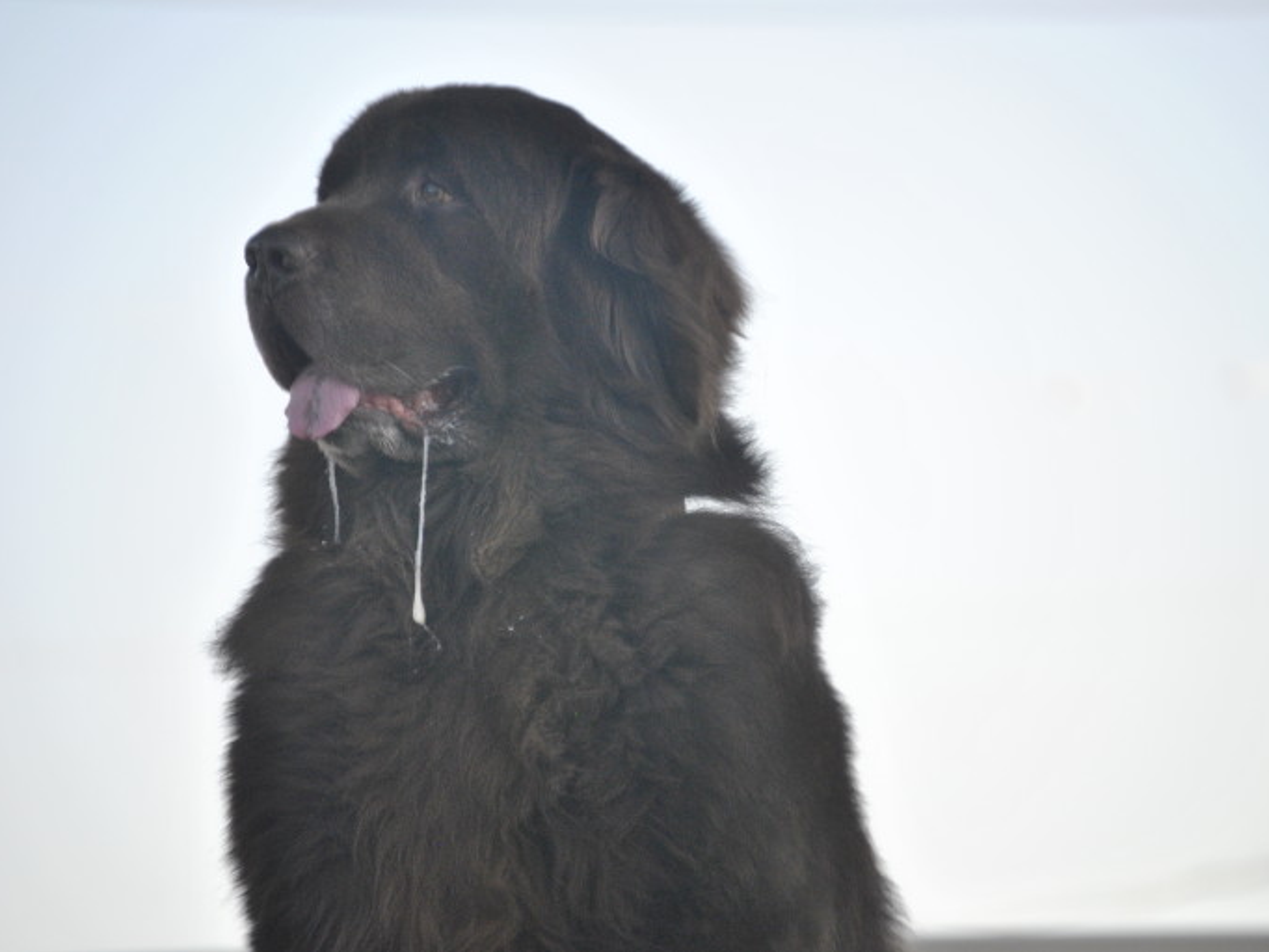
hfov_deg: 6.1
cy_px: 476
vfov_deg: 4.6
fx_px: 11918
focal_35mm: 325
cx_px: 664
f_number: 5.6
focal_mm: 200
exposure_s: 1/500
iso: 640
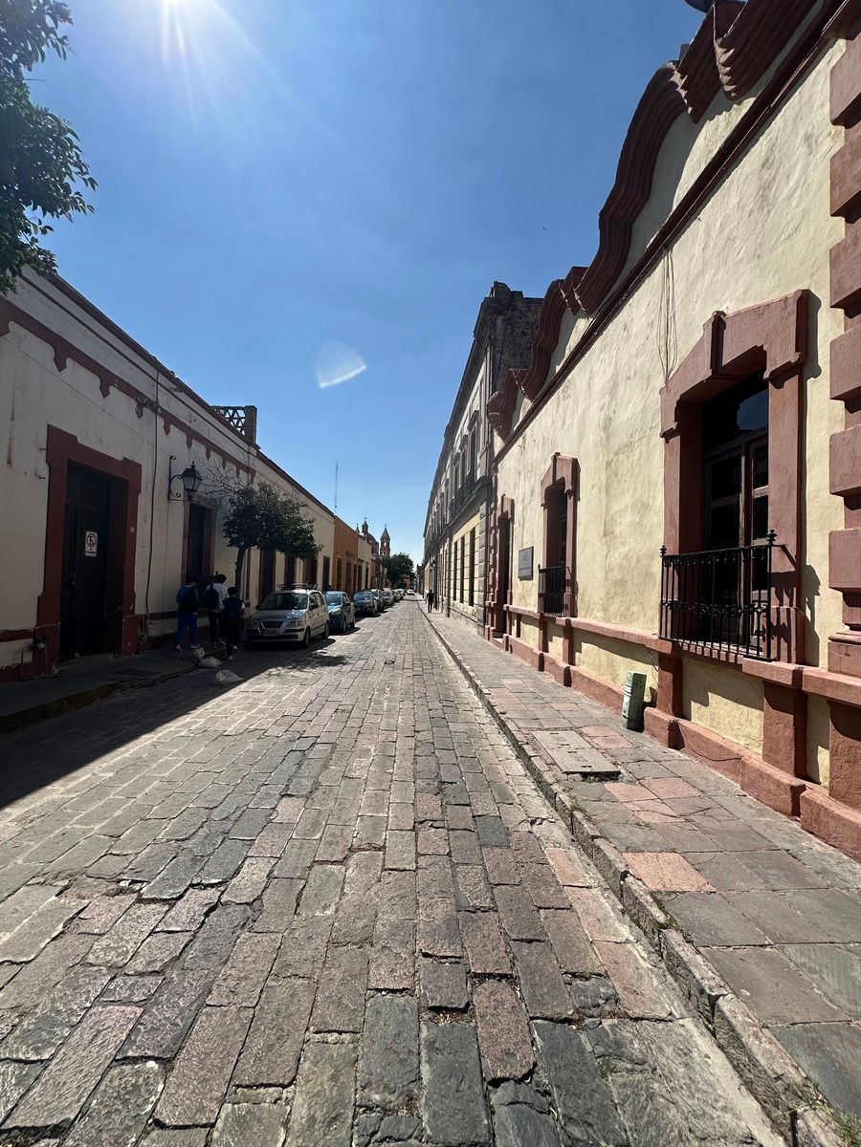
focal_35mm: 14
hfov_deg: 85.7
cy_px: 574
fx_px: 464
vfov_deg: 102.1
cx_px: 430
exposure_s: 1/3401
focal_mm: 2.22
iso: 50
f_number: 2.2
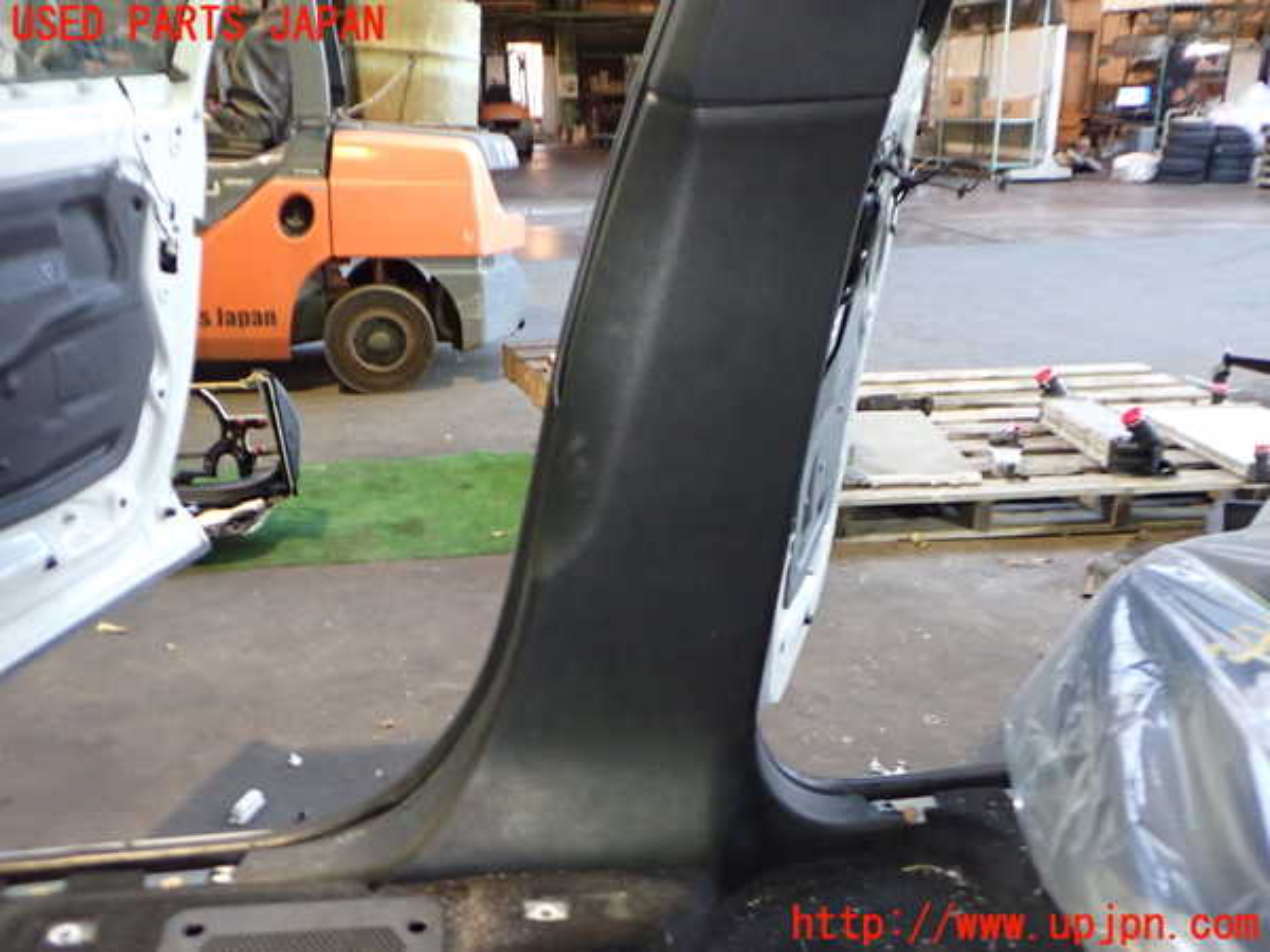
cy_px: 476
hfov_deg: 60.0
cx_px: 635
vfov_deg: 46.8
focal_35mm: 30
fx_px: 1101
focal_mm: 5.4
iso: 640
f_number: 2.3
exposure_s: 1/30
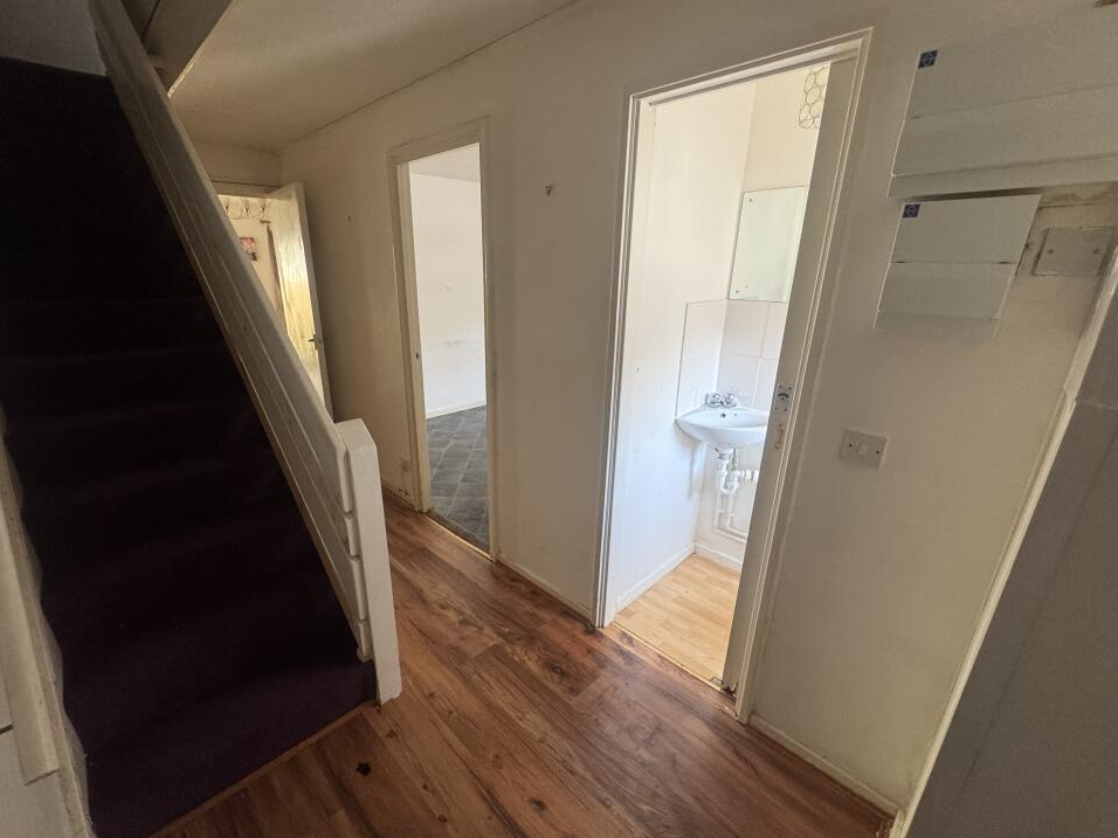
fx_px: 484
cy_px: 431
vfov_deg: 81.7
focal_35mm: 15
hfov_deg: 98.0
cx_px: 523
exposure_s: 1/99
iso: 320
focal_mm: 2.22
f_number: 2.2
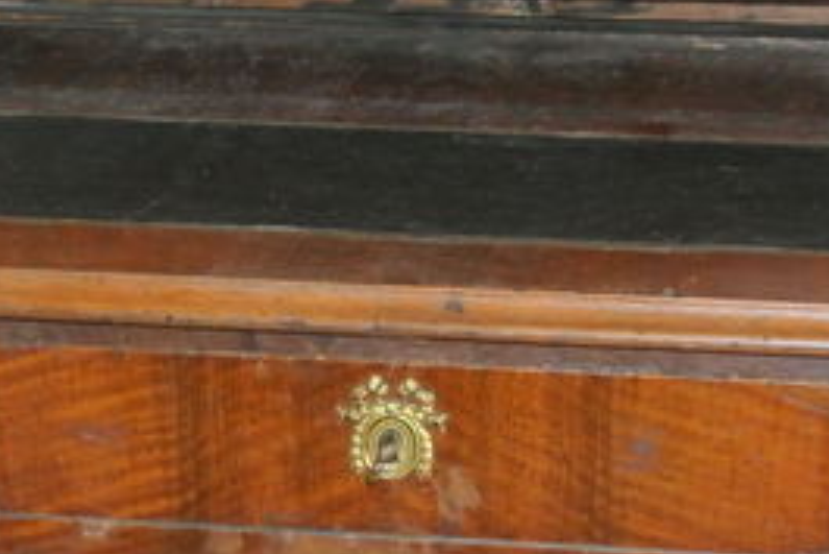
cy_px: 531
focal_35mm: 166
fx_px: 3825
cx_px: 325
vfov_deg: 8.2
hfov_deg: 12.4
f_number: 4.2
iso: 800
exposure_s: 1/60
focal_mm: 16.3
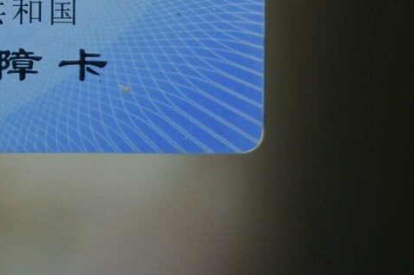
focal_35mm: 189
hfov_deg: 10.7
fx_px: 2173
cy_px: -28
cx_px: -43
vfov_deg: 7.2
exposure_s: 1/4000
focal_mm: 50
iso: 200
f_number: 1.8
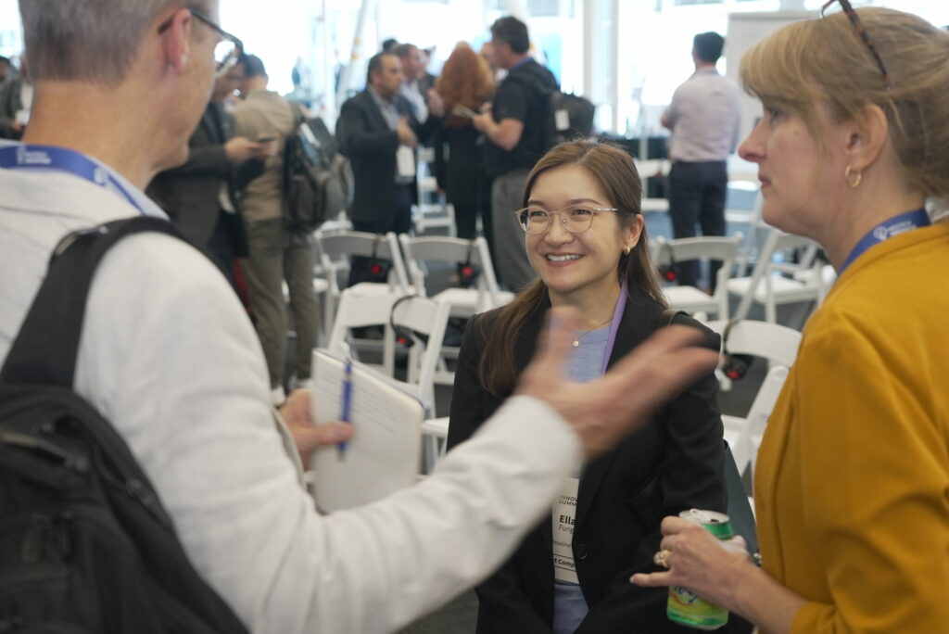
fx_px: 1371
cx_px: 474
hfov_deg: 38.2
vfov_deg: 26.0
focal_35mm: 52
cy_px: 317
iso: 4000
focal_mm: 52
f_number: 4
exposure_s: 1/30
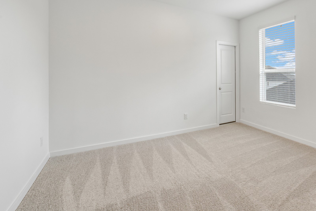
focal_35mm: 19
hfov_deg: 84.5
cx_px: 205
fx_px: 167
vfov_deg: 63.0
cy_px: 71
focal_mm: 14
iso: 500
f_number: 11
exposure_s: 1/50
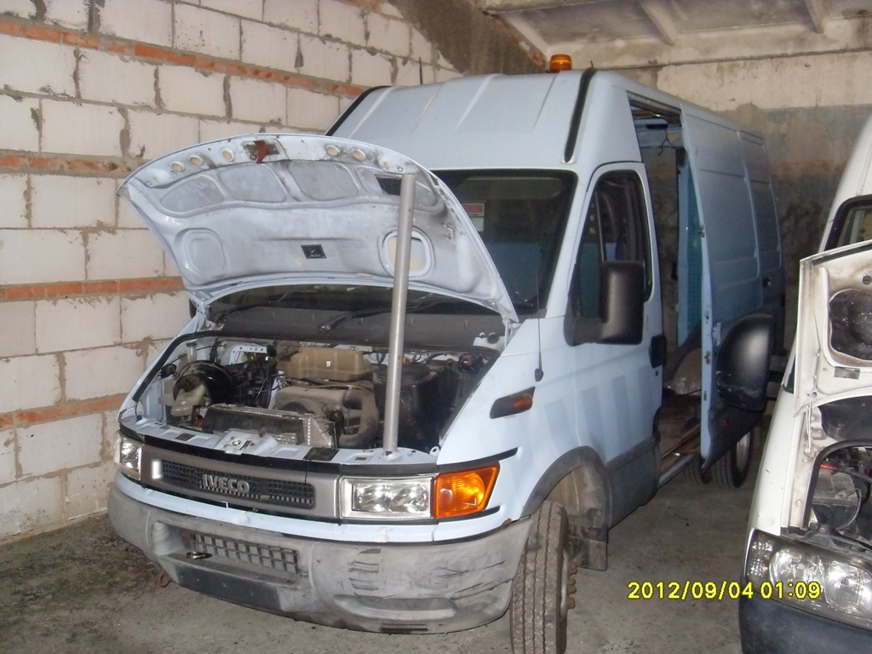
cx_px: 436
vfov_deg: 38.7
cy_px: 327
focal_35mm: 37
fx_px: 932
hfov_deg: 50.1
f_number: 2.8
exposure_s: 1/45
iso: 320
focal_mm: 6.3
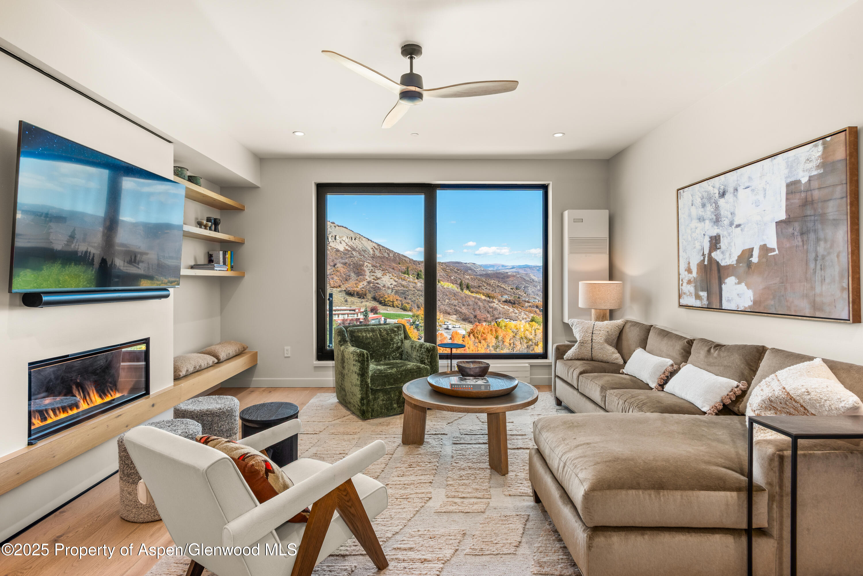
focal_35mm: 19
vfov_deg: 64.6
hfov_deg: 86.9
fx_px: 456
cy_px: 288
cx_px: 432
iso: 400
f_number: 9
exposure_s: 1/5
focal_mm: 19
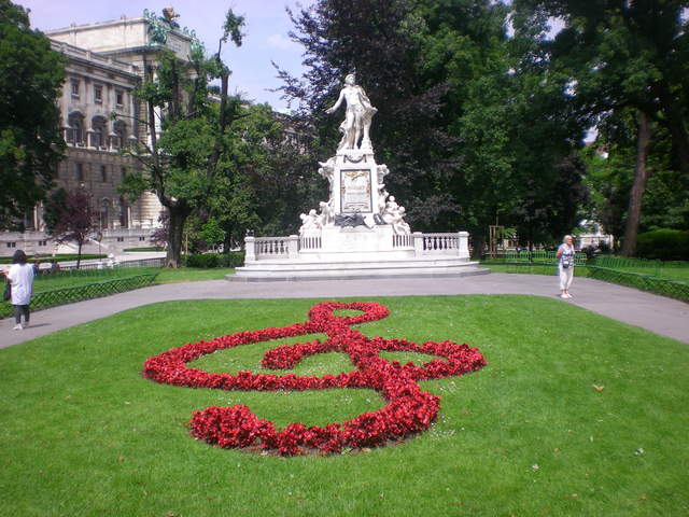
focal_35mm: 38
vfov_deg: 37.7
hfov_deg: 49.0
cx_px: 344
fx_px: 756
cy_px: 258
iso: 50
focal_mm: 6.3
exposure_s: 1/315
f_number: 4.6
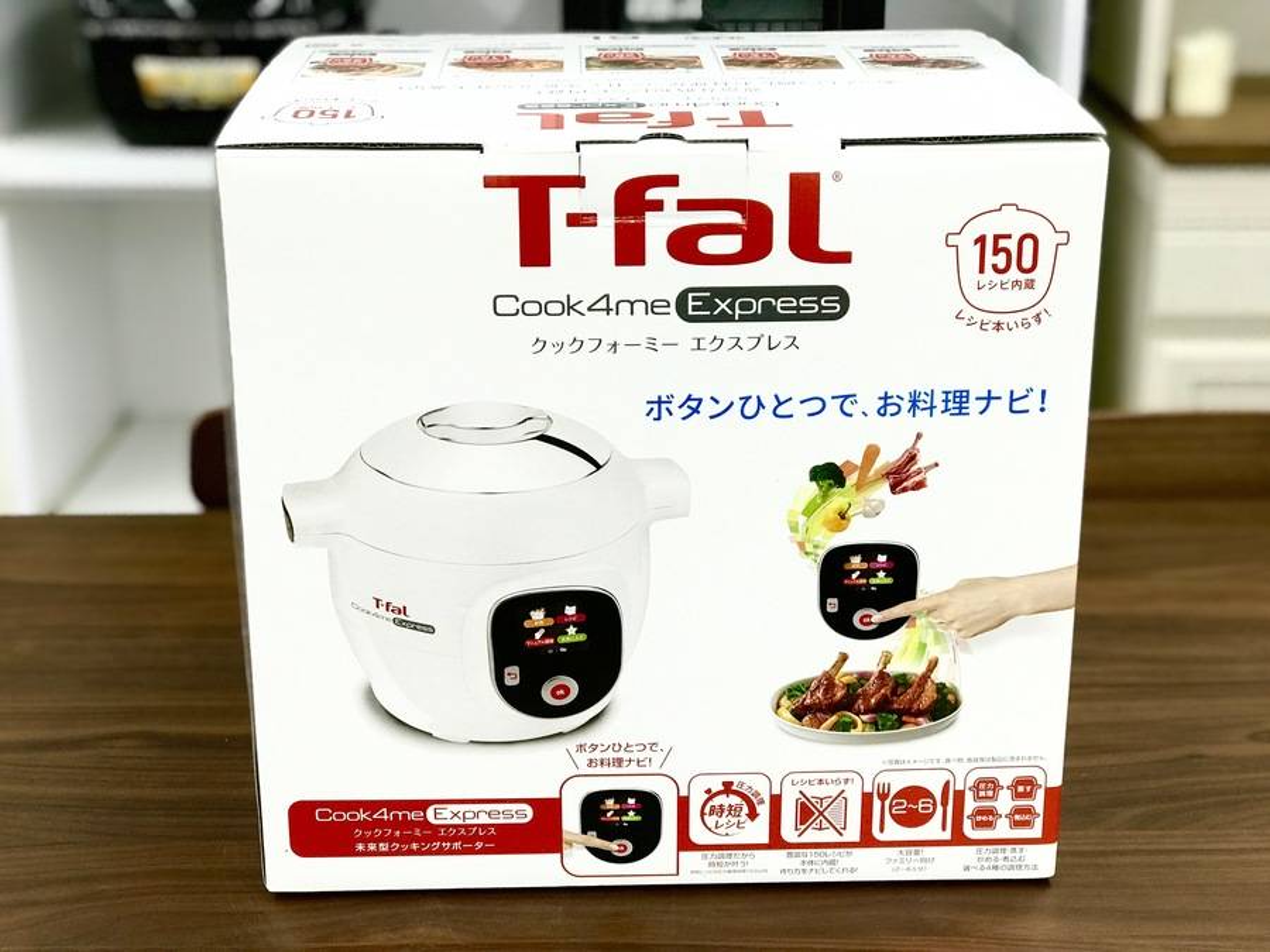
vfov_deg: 25.7
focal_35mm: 57
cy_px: 476
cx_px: 635
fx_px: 2091
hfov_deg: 33.8
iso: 50
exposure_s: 1/50
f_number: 2.8
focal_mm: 6.6
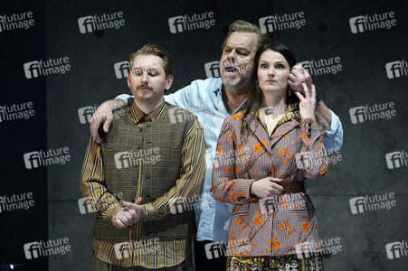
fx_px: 4428
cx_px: 204
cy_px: 136
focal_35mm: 391
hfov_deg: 5.3
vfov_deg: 3.5
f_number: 6.3
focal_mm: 391
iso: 3200
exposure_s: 1/160
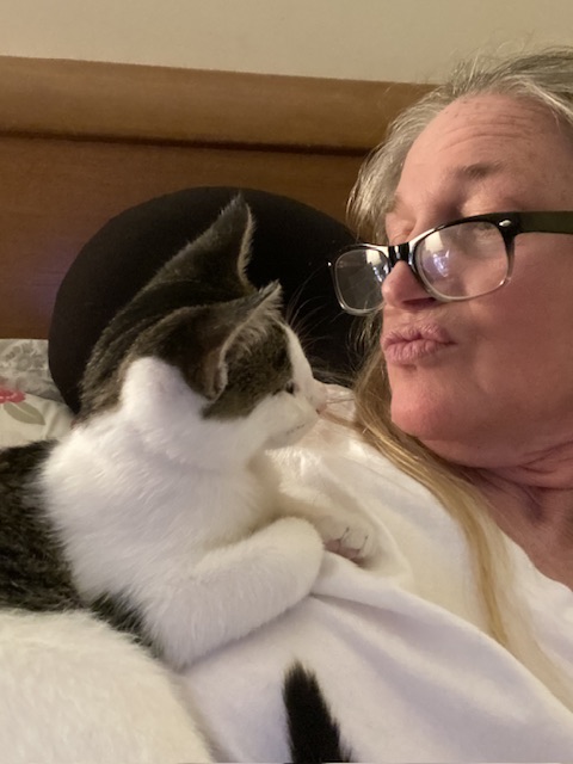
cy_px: 382
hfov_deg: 46.8
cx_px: 286
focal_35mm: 30
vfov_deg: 60.0
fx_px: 662
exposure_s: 1/15
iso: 1250
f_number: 2.2
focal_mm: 2.71
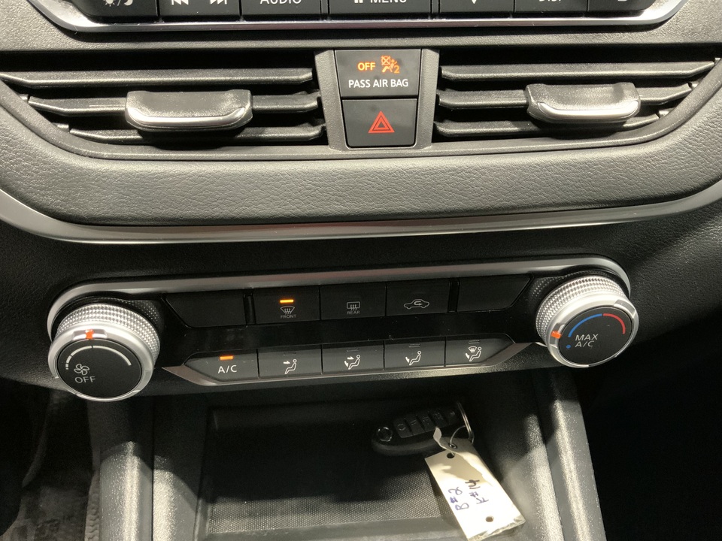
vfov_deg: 48.2
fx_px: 605
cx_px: 361
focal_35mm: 29
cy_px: 270
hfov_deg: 61.7
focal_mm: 3
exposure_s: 1/40
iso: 320
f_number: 1.8
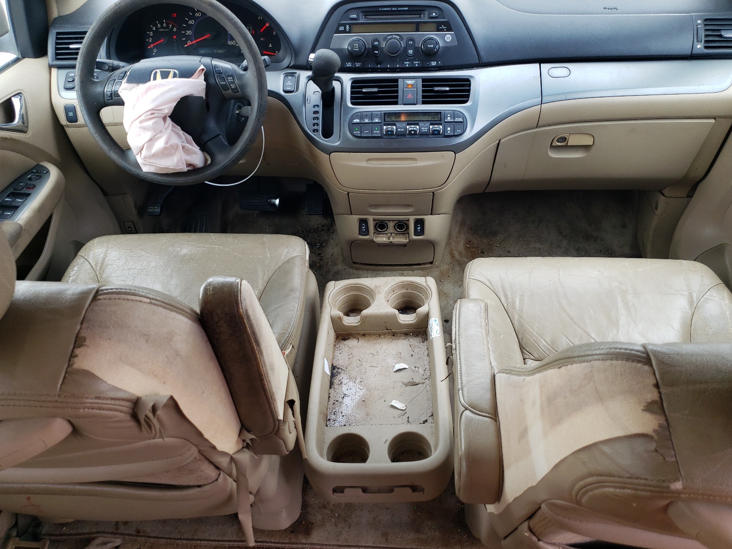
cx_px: 376
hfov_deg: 63.4
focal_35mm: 28
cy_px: 257
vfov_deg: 49.7
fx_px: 592
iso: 50
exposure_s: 1/172
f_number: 1.5
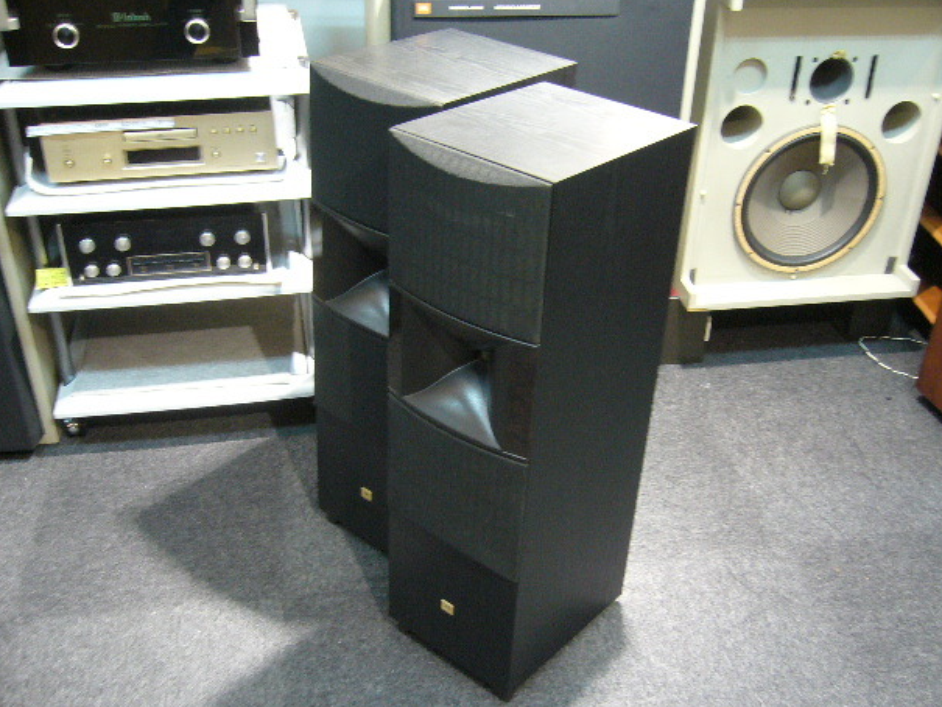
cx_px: 472
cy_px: 368
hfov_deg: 50.1
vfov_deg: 38.7
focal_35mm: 37
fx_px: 1007
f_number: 2.8
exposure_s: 1/8
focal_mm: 5.8
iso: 200
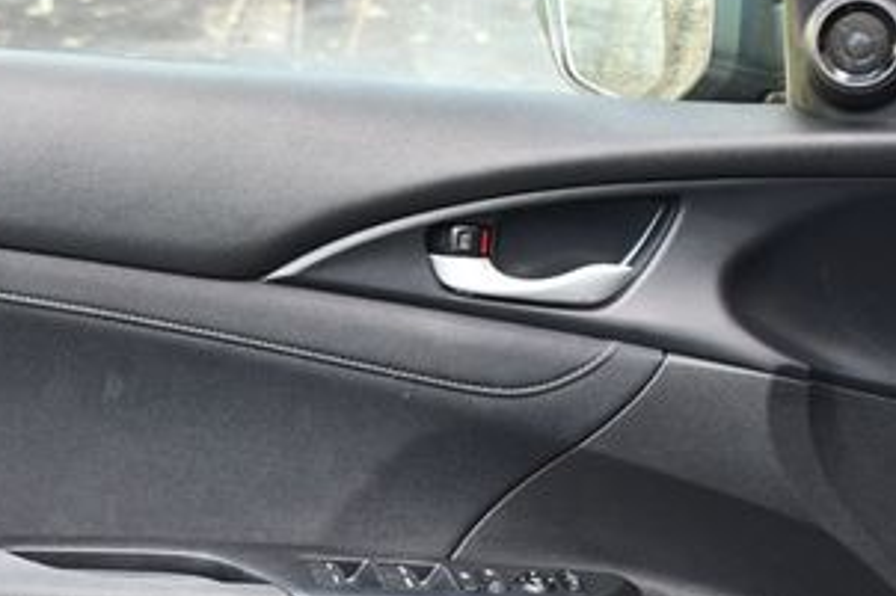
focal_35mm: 108
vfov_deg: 12.6
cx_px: 291
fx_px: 2686
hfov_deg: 18.9
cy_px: 537
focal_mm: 34
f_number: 4.5
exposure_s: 1/125
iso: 1100
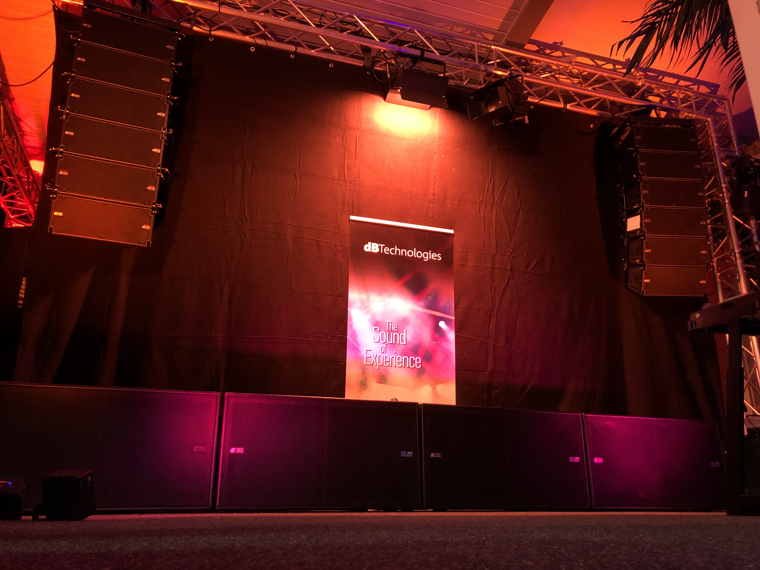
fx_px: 615
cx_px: 380
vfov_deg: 49.7
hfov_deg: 63.4
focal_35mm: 28
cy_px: 285
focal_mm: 4
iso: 100
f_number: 1.8
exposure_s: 1/9
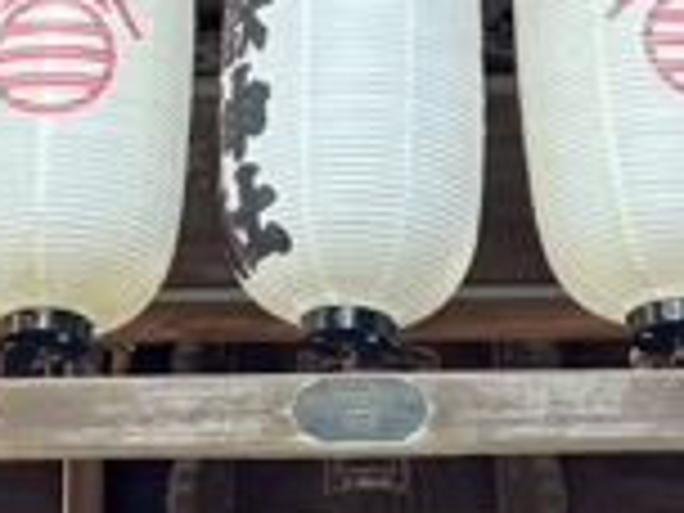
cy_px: -412
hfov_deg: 16.4
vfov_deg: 11.5
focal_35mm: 120
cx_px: 324
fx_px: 2371
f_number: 1.6
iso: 125
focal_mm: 5.96
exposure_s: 1/121
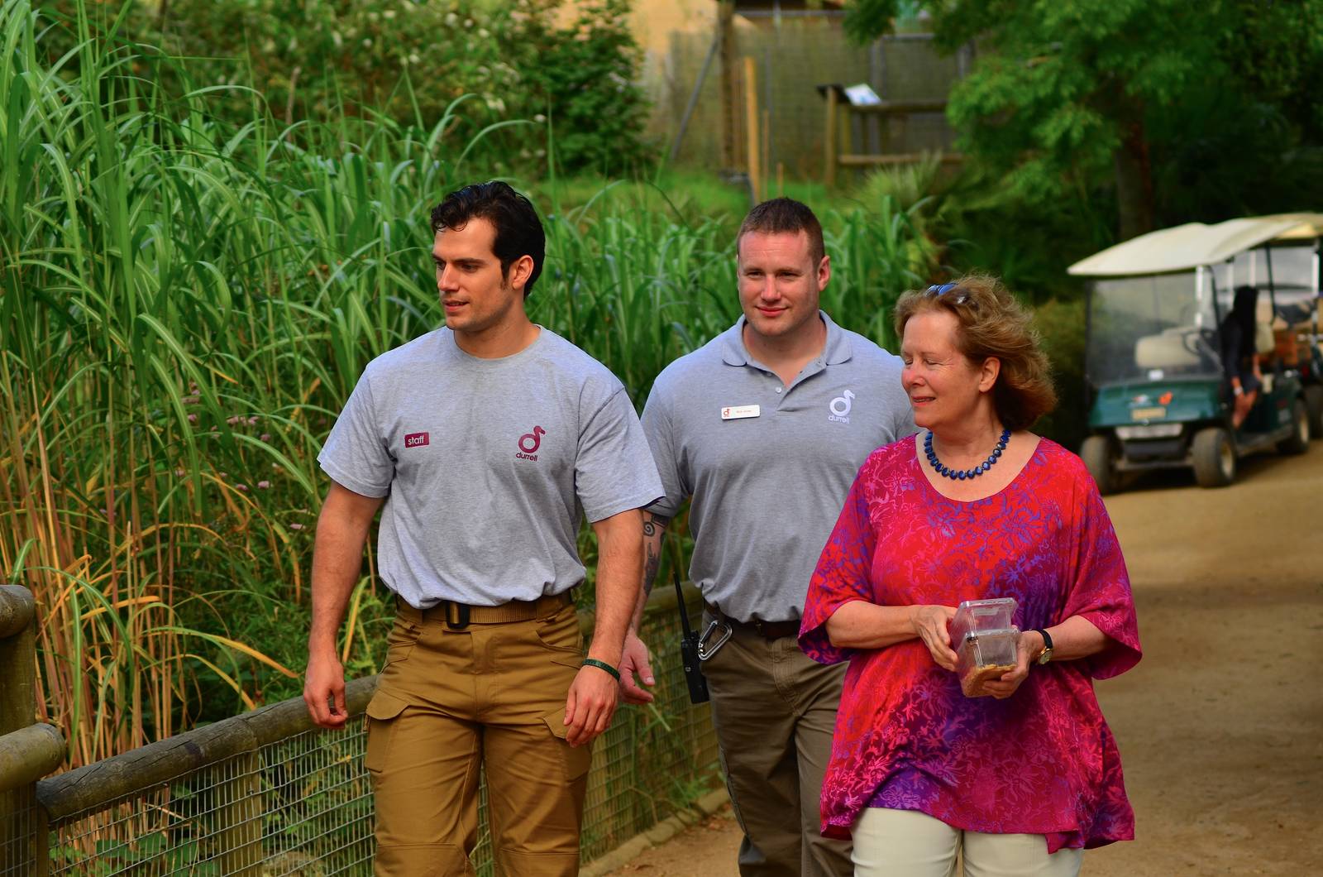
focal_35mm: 112
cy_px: 438
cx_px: 662
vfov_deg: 12.1
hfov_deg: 18.2
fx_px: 4126
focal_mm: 75
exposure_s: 1/320
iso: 100
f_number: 4.5
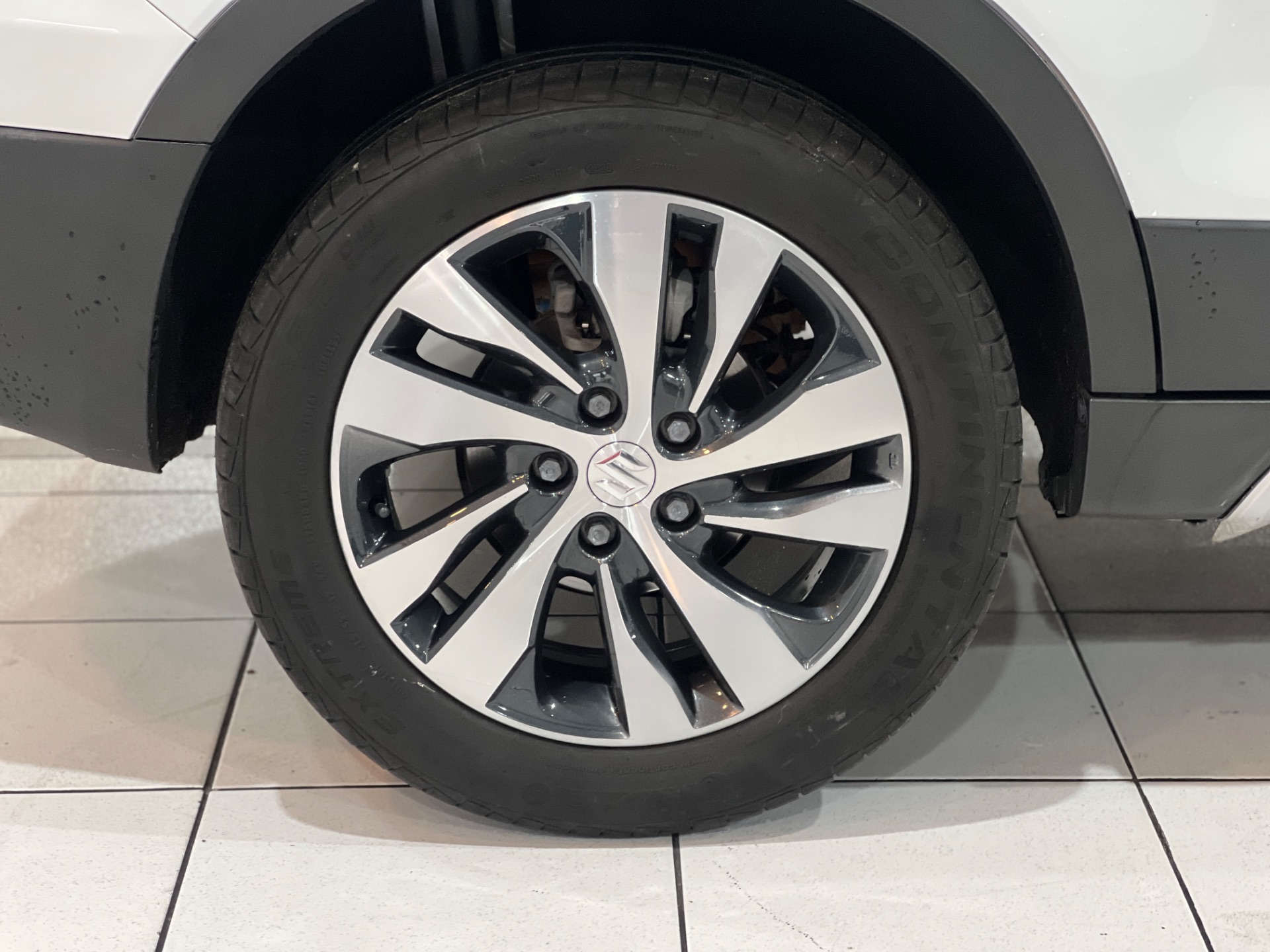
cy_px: 476
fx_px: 2825
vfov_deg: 19.1
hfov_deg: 25.3
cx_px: 635
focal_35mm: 77
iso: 400
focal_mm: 9
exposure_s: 1/30
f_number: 2.8
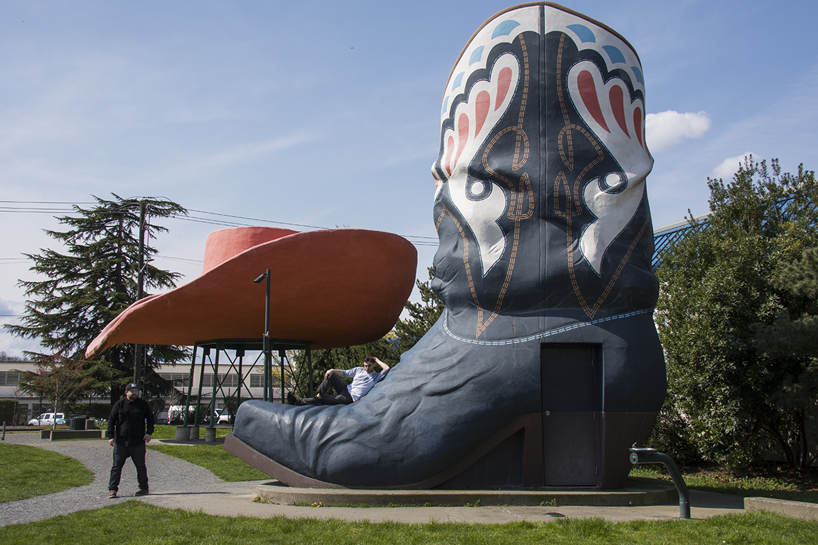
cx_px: 409
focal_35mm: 45
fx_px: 1022
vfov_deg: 29.9
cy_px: 272
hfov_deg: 43.6
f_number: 9
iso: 320
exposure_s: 1/500
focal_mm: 30
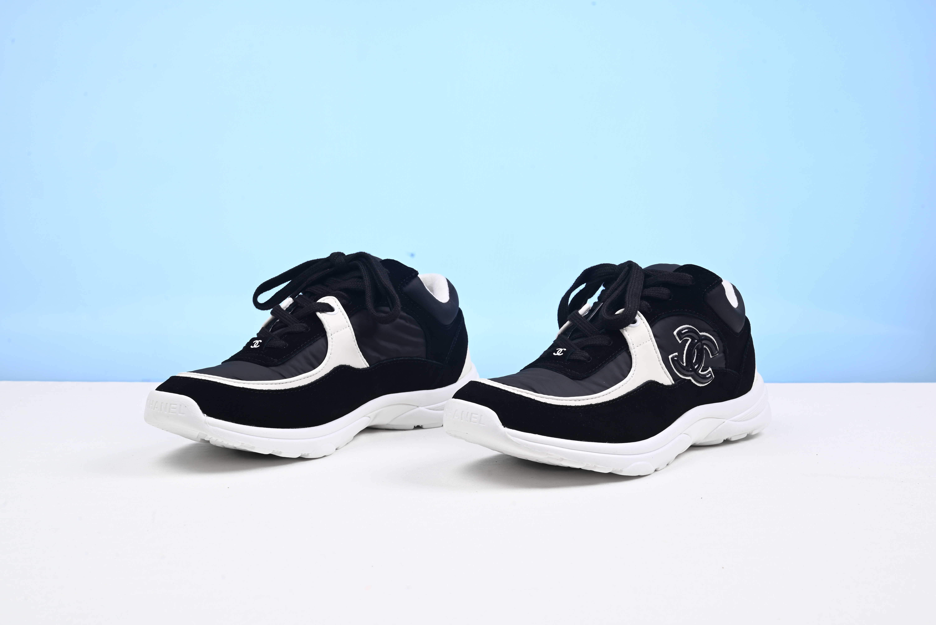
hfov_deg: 47.4
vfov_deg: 32.7
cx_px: 468
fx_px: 1066
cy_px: 312
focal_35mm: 41
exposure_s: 1/2
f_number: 16
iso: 100
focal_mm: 41
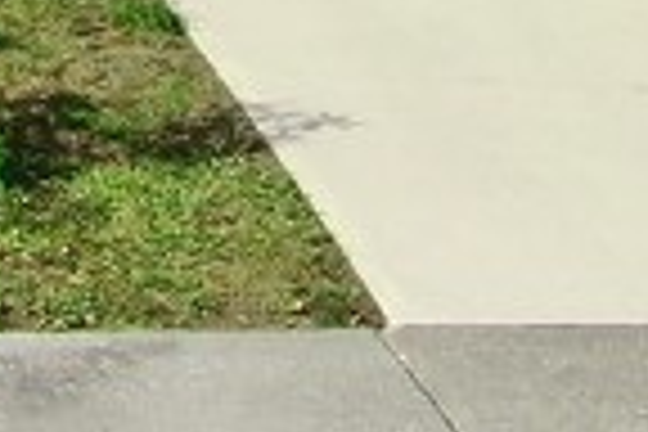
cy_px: -1040
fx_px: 4392
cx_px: -855
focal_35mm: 244
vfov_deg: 5.2
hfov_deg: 7.9
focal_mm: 5.69
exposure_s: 1/1600
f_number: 3.2
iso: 100
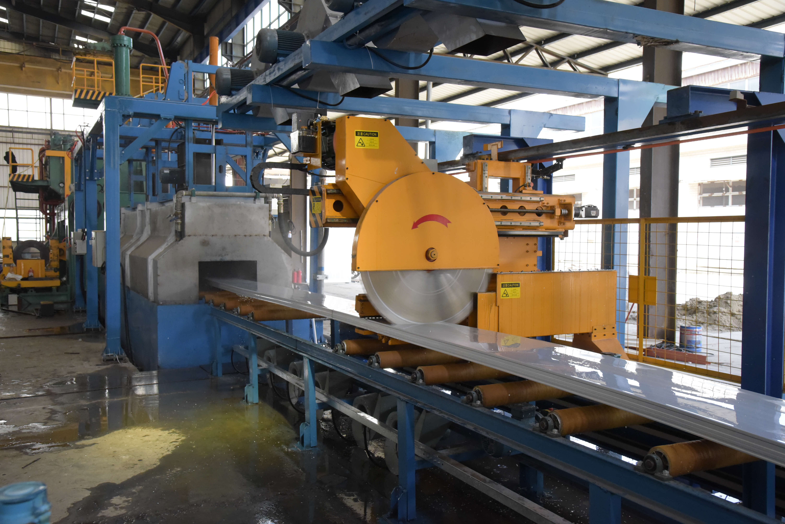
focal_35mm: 32
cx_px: 392
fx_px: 698
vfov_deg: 41.1
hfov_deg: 58.7
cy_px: 262
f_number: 7.1
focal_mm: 32
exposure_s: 1/500
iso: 6400
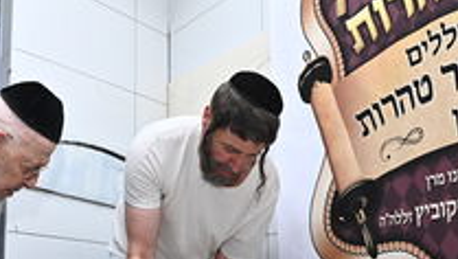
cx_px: 145
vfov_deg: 20.4
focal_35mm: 58
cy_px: 235
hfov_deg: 35.6
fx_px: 705
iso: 1000
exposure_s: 1/200
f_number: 8
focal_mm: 29
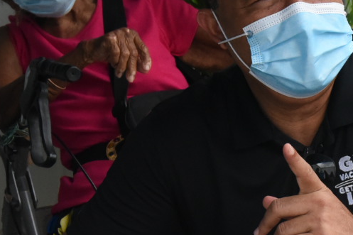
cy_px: 201
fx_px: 1470
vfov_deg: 9.1
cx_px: 371
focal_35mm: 150
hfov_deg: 13.5
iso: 4000
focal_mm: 46
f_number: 10
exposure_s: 1/1600
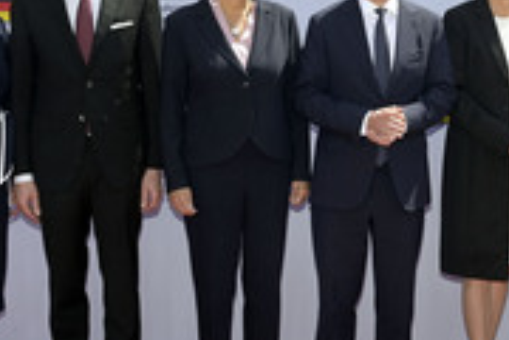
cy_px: 82
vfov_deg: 11.4
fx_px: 1697
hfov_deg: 16.7
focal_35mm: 120
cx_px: 496
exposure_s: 1/250
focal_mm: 48
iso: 400
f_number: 11
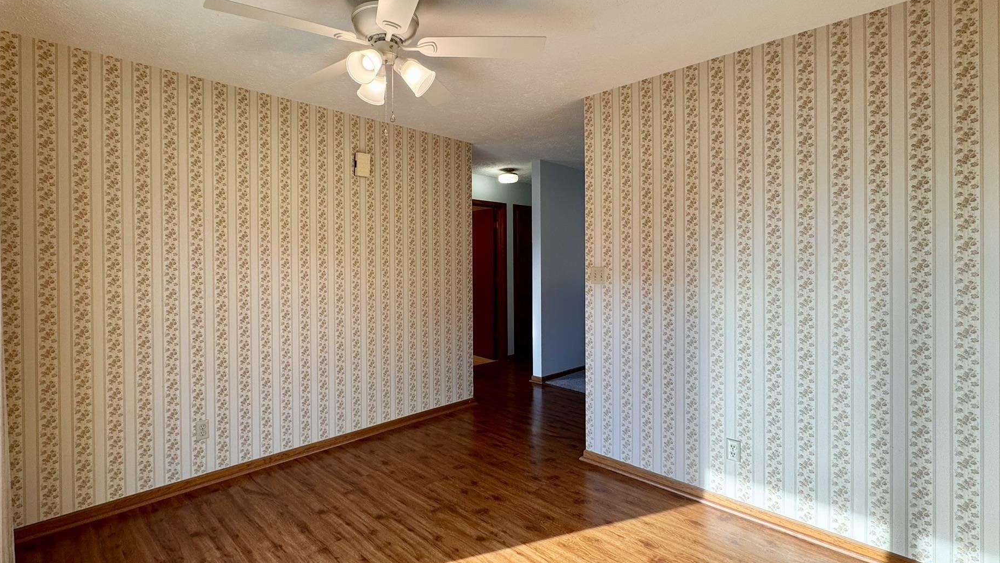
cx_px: 468
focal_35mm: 17
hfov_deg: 95.8
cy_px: 279
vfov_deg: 63.9
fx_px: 451
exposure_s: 1/120
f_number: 2.2
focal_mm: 2.22
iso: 80
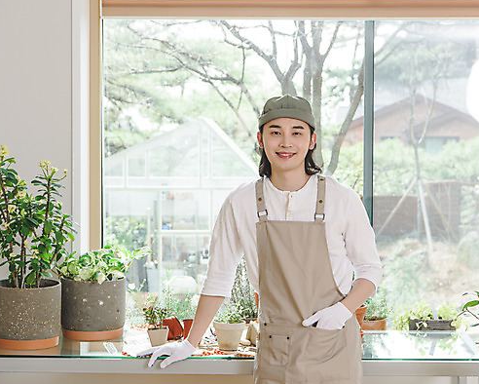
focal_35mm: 80
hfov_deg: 23.8
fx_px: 1135
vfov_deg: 19.2
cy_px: 191
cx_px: 203
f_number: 6.3
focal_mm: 70
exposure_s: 1/125
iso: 320
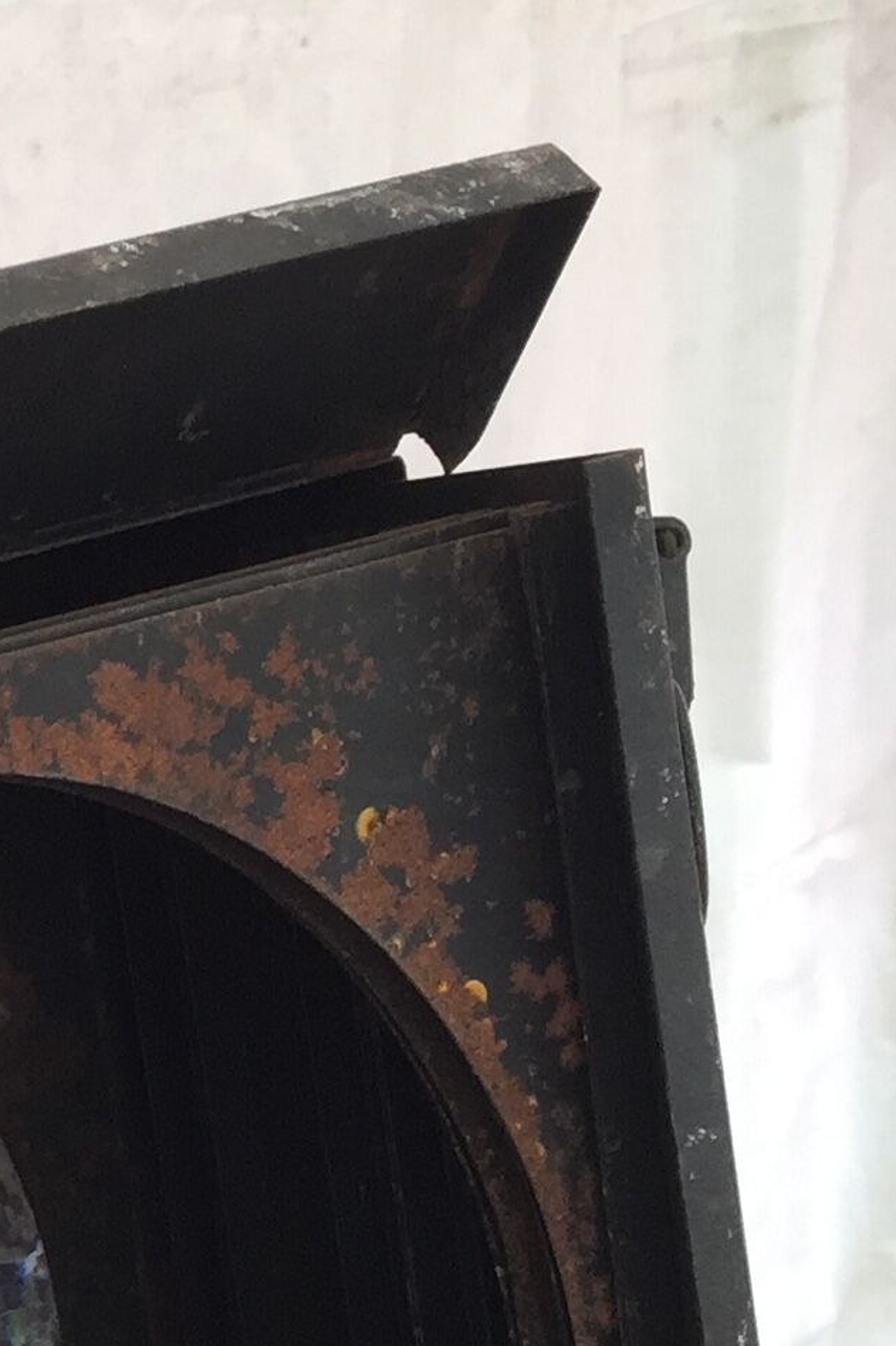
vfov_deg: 19.0
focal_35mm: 104
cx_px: -824
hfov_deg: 11.9
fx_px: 3884
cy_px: 1386
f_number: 2.2
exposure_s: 1/100
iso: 50
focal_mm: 4.15
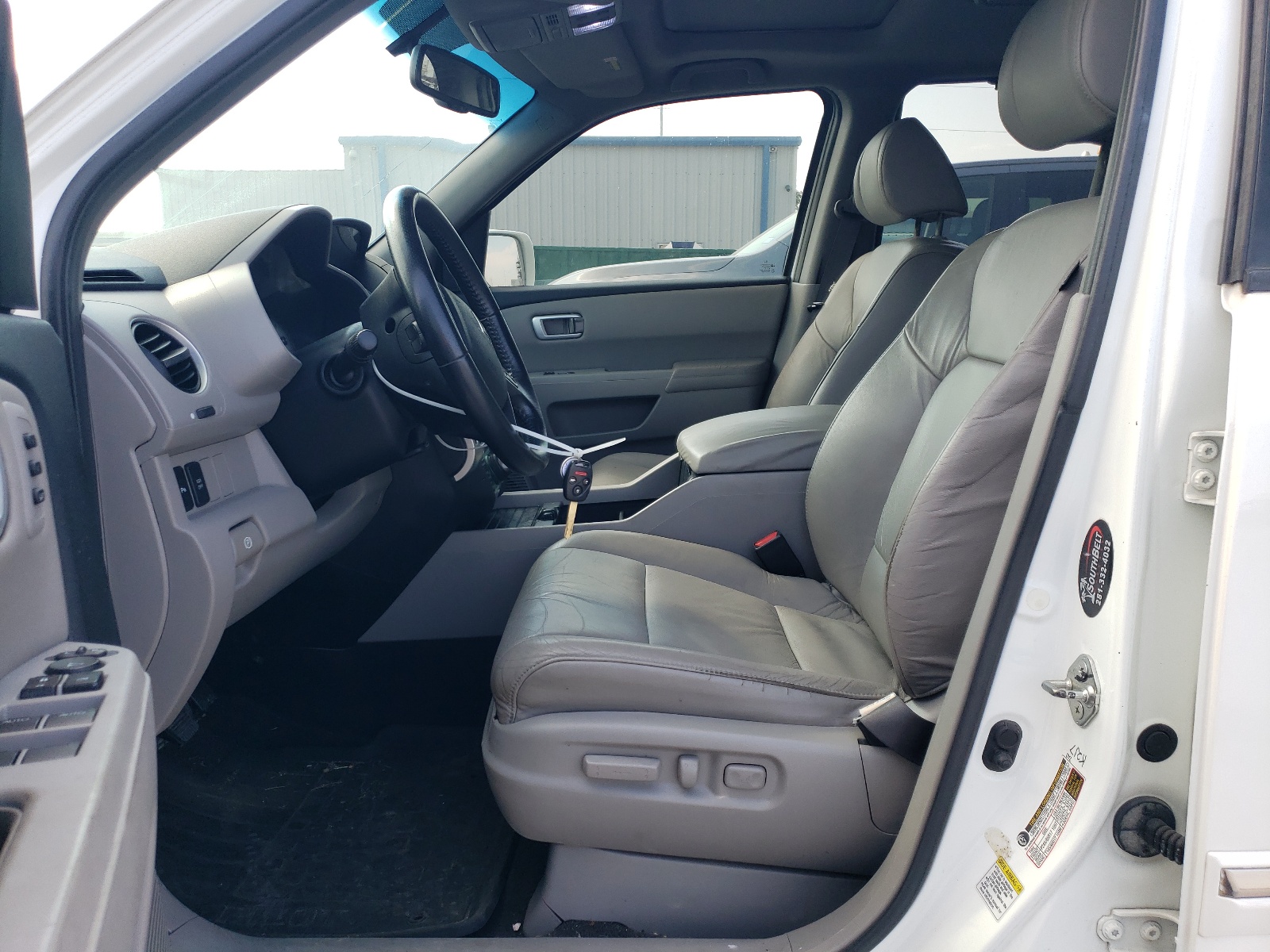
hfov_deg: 67.3
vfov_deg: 53.1
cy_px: 476
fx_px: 954
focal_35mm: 26
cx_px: 635
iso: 50
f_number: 1.5
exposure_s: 1/455
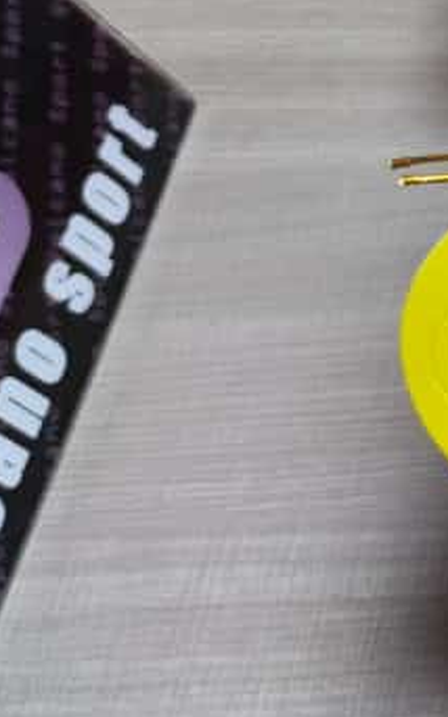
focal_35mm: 95
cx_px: 1164
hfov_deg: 11.0
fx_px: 1858
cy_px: 192
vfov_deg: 21.7
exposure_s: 1/96
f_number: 1.69
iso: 366
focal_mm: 6.72
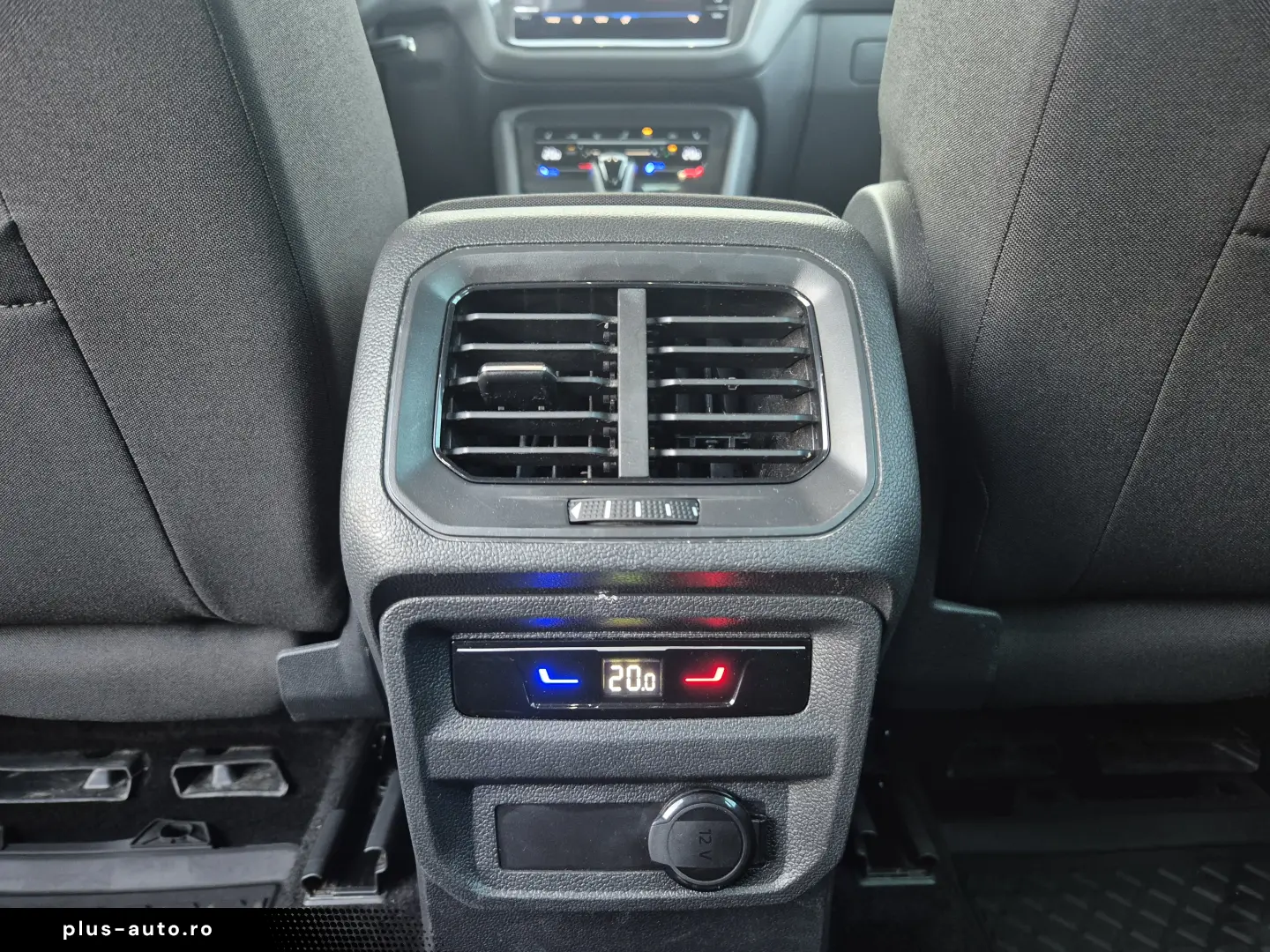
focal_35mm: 23
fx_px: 844
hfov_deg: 73.9
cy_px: 476
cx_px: 635
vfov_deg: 58.9
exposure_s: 1/30
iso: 640
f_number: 1.8
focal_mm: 5.4
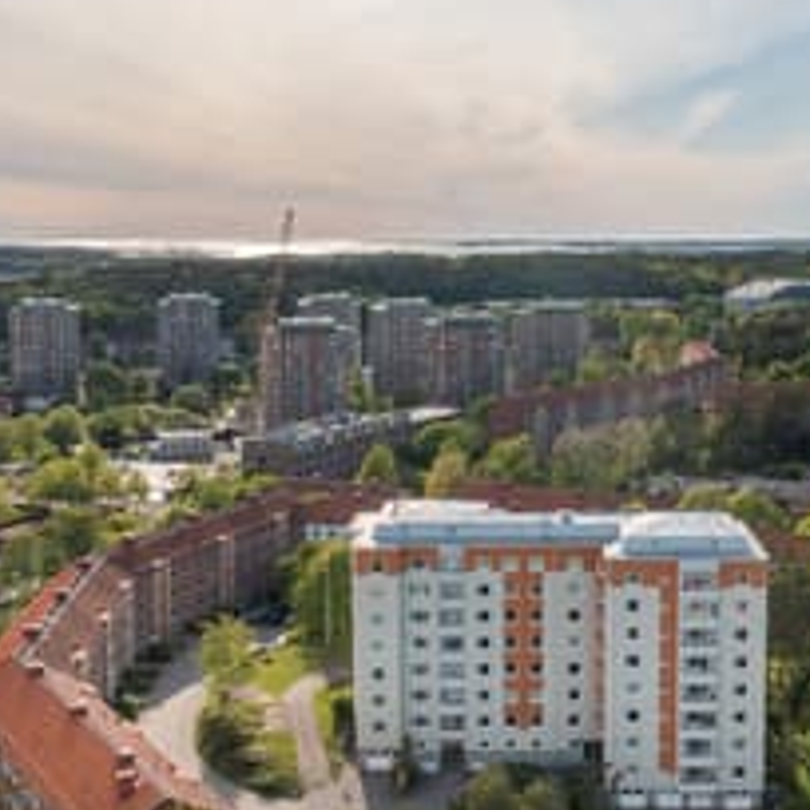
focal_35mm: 49
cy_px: 363
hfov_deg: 34.3
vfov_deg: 34.6
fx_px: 1297
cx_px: 560
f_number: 5.6
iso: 200
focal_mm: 10.26
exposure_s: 1/1600
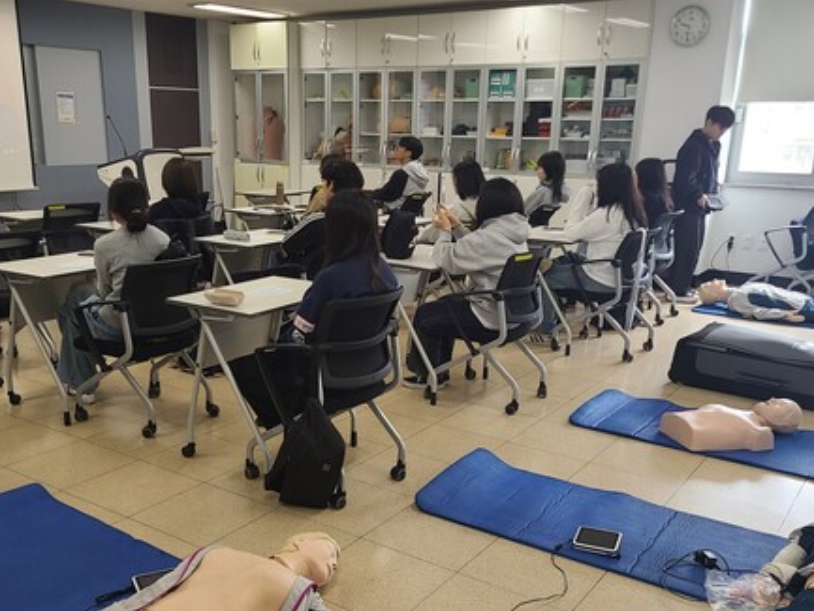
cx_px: 363
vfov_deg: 39.5
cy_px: 368
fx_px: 847
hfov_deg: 51.2
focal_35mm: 36
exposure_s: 1/60
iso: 100
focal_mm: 5.4
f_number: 1.8
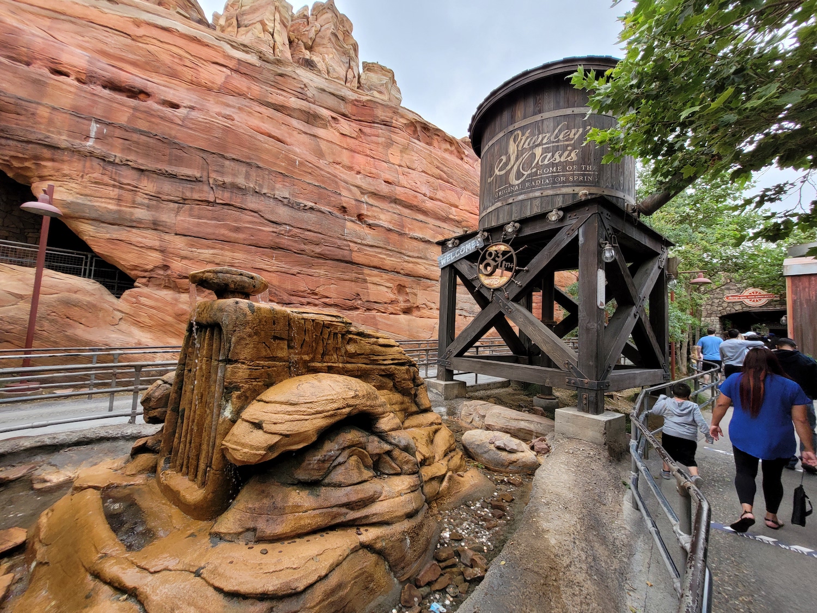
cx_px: 408
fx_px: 307
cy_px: 306
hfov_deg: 106.2
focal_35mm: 13
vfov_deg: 89.9
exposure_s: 1/309
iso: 40
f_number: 2.2
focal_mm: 1.74
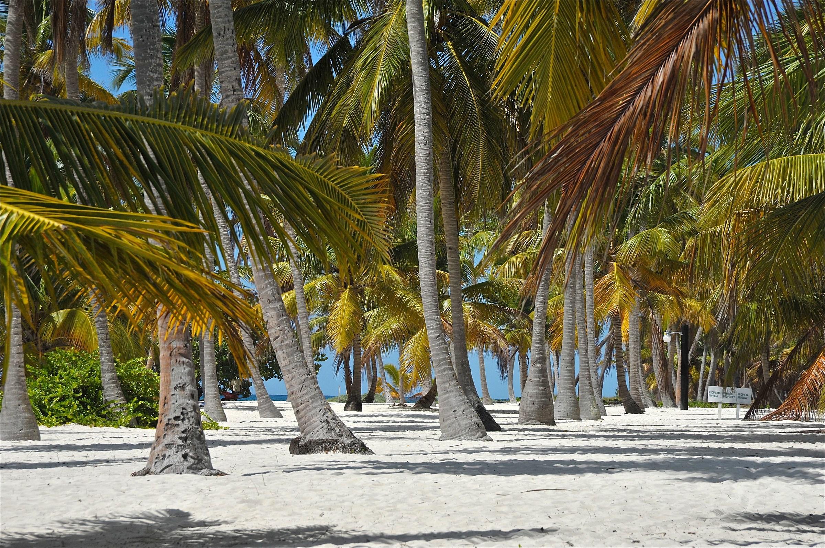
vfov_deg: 11.4
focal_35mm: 120
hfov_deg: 17.1
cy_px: 274
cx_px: 412
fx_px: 2748
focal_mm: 120
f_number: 16
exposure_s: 1/2500
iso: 800
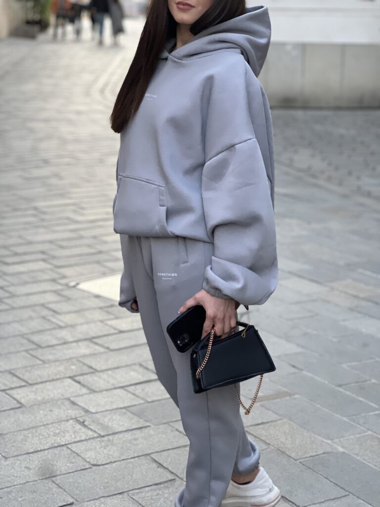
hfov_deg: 19.1
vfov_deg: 25.3
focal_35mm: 77
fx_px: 1127
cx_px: 190
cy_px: 254
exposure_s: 1/116
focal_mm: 9
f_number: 2.8
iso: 250
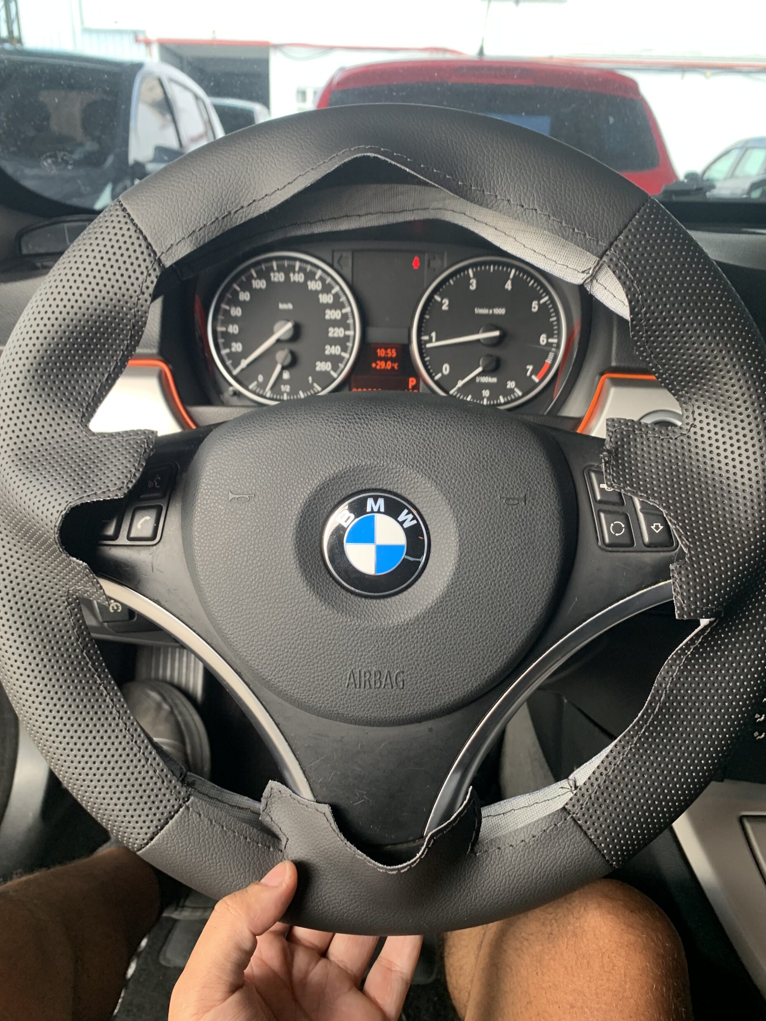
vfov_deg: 65.3
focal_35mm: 27
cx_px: 374
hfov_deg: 51.4
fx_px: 797
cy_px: 519
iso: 100
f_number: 1.8
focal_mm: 4.25
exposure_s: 1/121
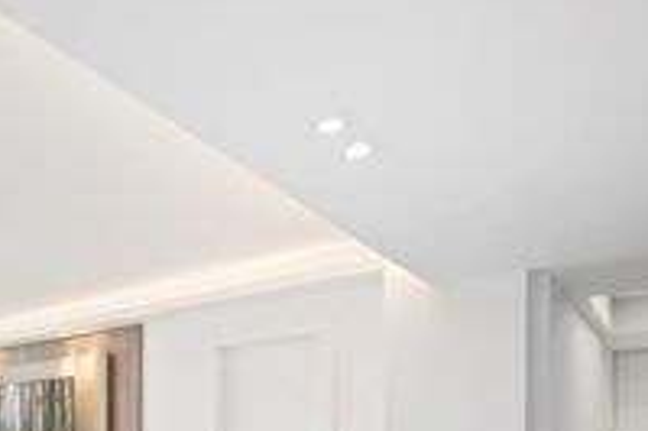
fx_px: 629
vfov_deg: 33.0
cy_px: 475
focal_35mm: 35
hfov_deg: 49.2
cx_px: 78
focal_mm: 14
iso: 100
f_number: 9
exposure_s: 1/13
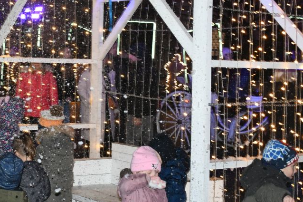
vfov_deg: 15.5
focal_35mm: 88
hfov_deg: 22.5
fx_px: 740
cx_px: 28
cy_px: 68
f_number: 3.8
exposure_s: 1/80
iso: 2000
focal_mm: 26
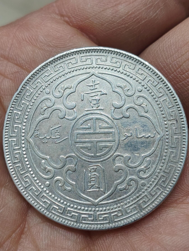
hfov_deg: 28.6
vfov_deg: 37.5
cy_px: 126
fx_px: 371
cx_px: 94
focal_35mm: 51
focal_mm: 4.84
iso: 638
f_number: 1.88
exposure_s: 1/100
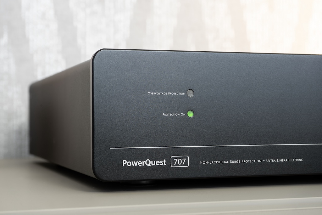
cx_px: 161
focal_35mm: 70
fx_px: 626
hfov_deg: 28.8
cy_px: 108
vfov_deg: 19.5
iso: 125
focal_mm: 70
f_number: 11
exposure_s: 1/1.25
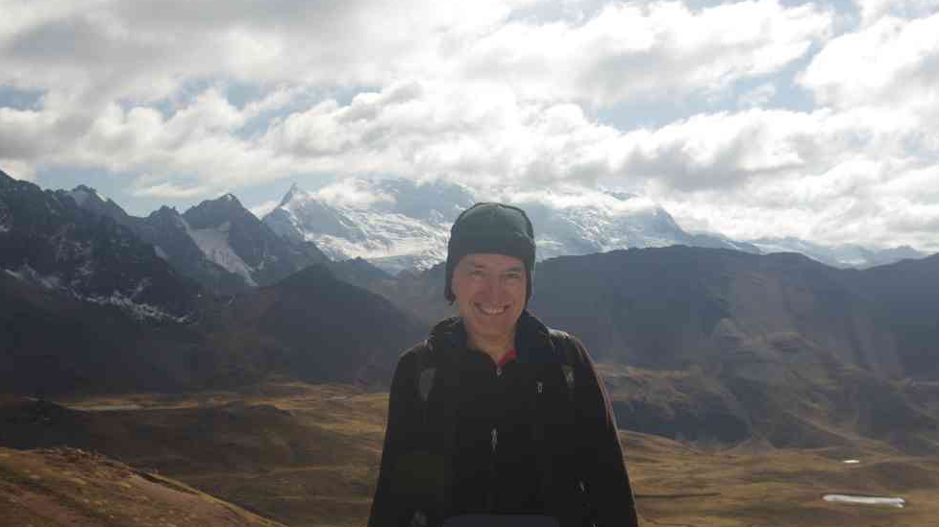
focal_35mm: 45
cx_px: 478
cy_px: 299
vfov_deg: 26.5
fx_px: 1120
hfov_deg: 45.5
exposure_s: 1/180
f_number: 7.1
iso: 100
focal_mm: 28
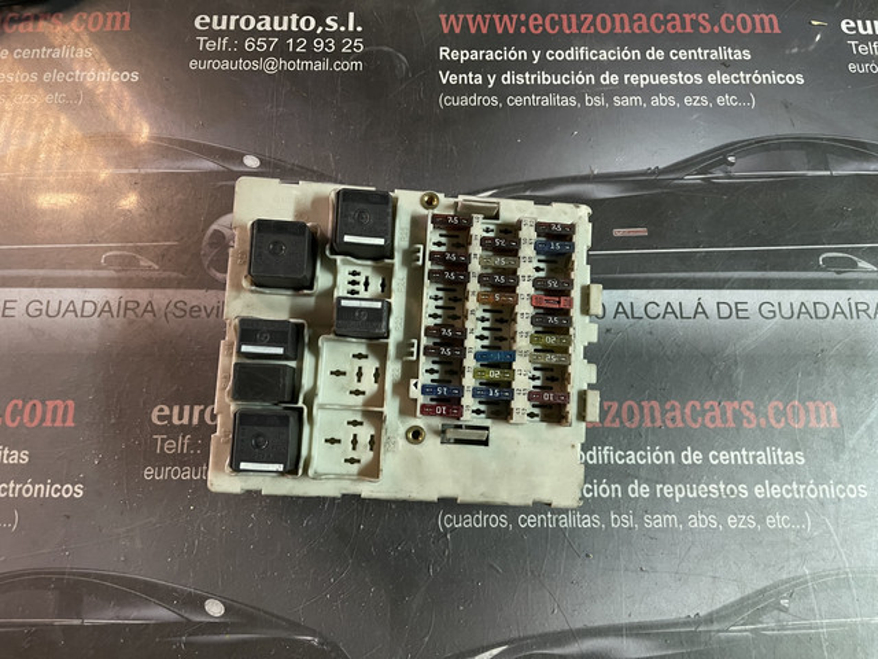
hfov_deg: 67.3
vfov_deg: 53.1
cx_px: 439
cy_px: 330
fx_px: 659
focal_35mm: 26
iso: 640
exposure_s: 1/25
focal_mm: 5.1
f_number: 1.6
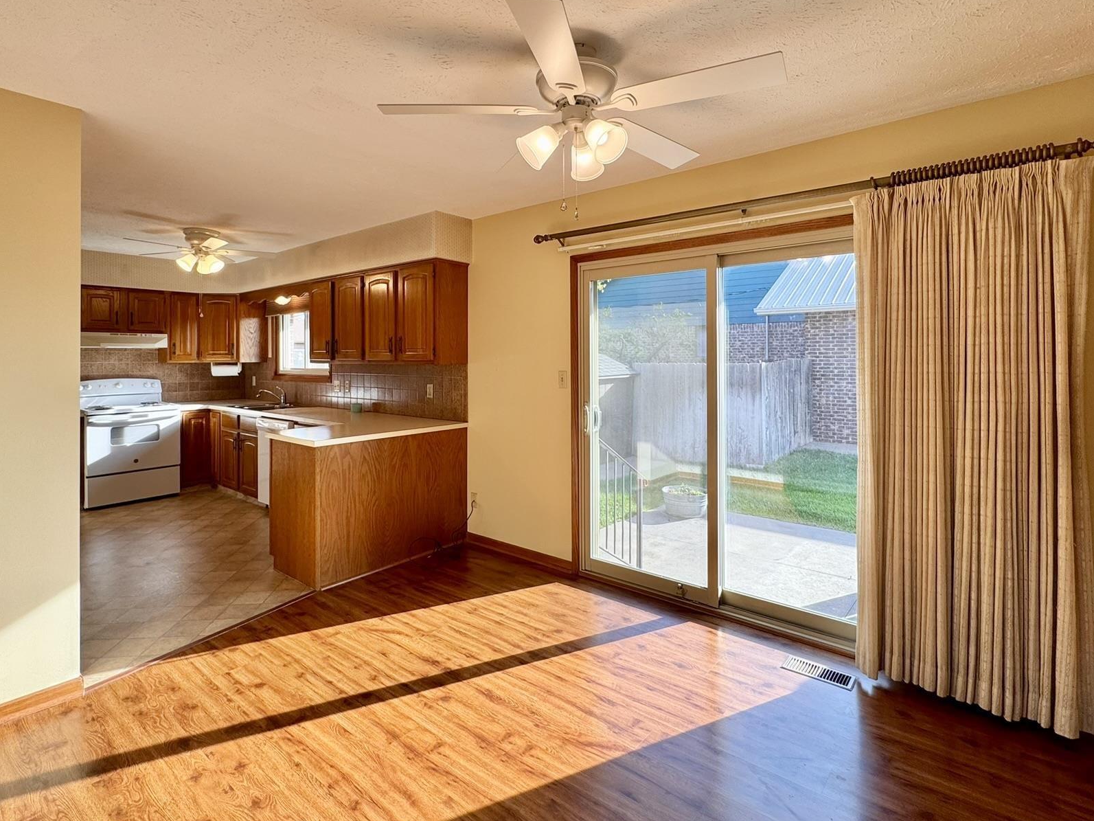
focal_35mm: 18
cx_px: 537
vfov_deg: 71.3
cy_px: 355
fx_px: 569
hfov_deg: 87.7
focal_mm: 2.22
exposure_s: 1/120
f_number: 2.2
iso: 50
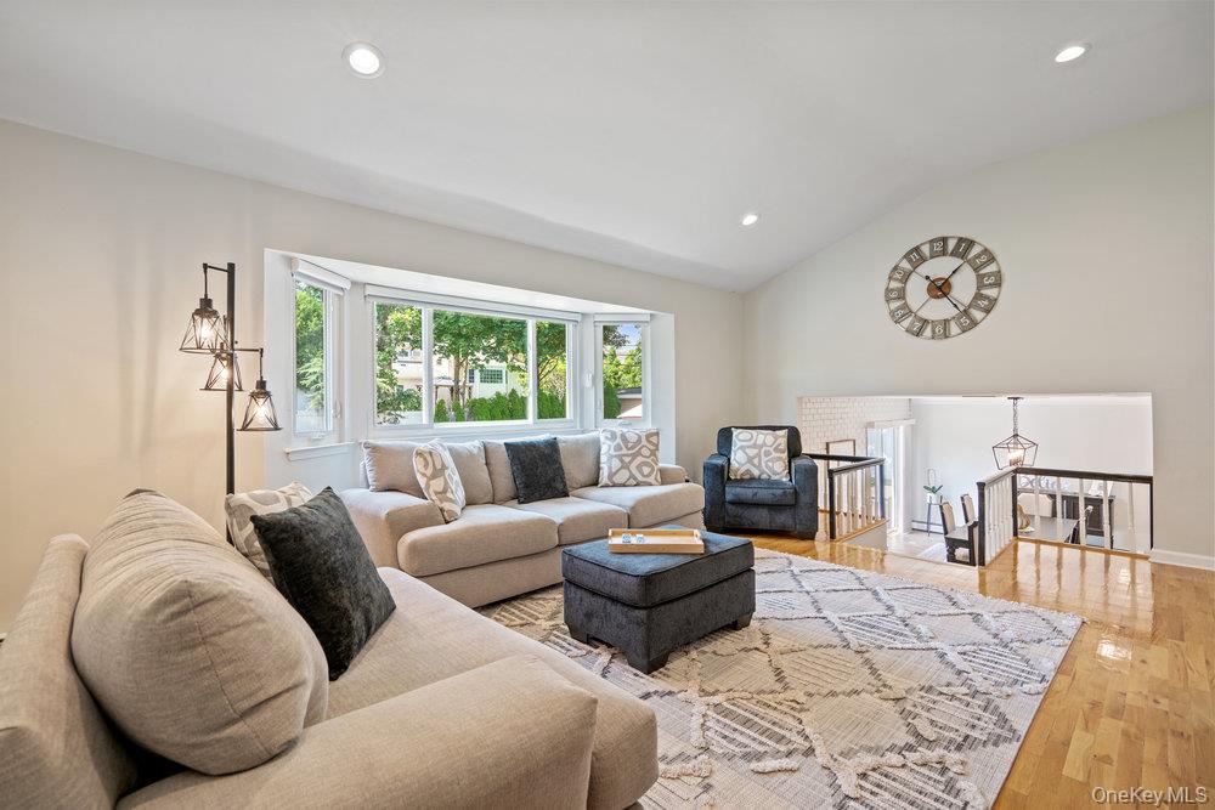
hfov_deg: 96.7
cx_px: 608
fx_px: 540
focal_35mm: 16
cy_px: 405
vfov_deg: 73.8
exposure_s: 1/10
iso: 640
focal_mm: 16
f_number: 5.6
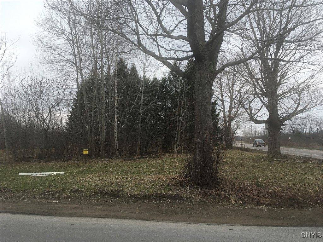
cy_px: 121
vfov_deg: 48.2
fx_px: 271
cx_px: 162
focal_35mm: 29
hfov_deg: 61.7
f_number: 2.2
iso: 25
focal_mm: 4.15
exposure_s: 1/1261
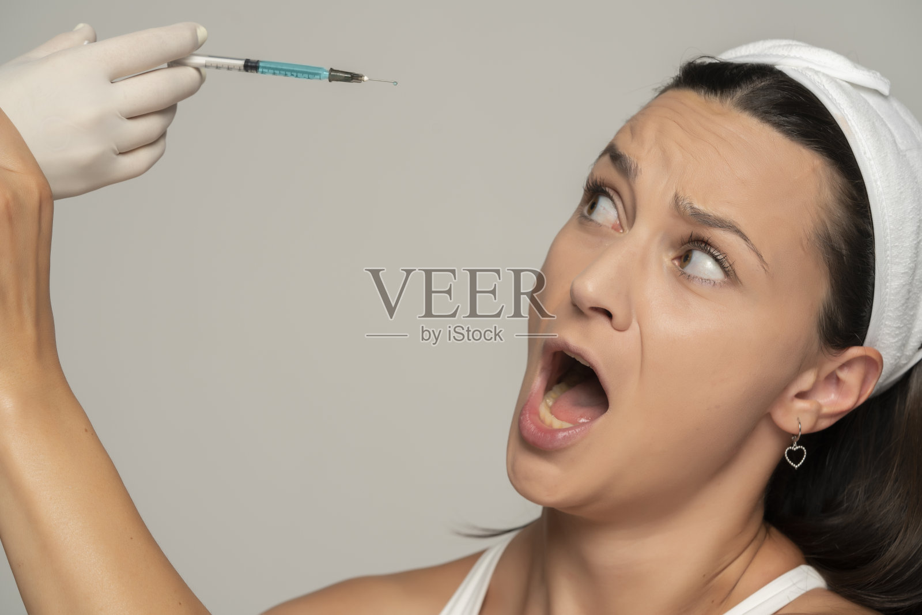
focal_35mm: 90
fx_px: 2305
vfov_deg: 15.2
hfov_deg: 22.6
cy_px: 308
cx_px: 461
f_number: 7.1
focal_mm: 90
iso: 125
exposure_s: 1/160
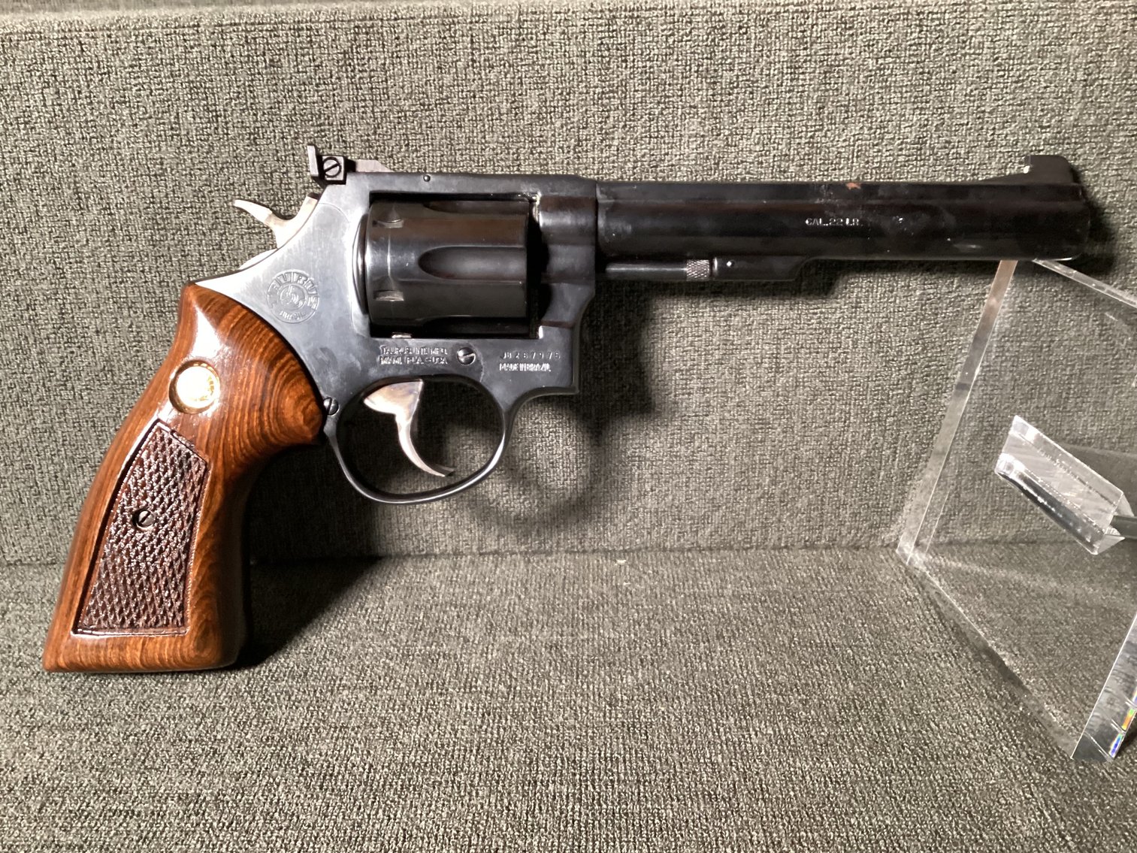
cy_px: 426
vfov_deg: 45.4
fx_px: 1018
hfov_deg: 58.3
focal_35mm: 31
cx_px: 568
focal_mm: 3.3
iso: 400
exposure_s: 1/30
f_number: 2.4
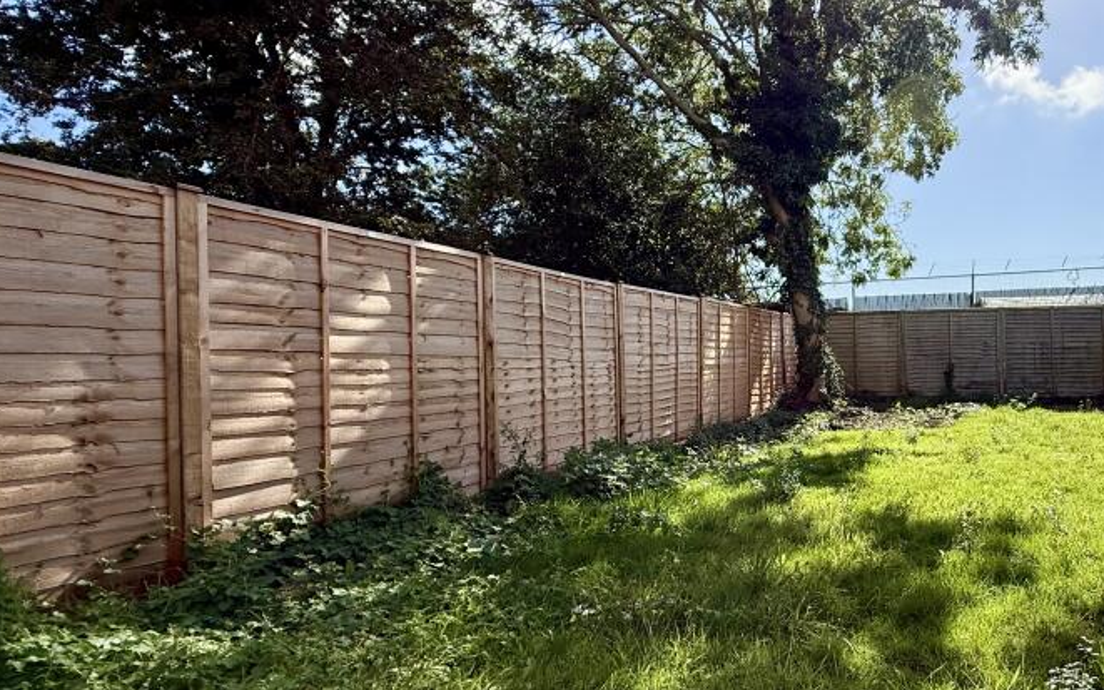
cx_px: 820
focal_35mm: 23
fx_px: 692
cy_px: 373
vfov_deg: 52.9
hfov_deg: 72.2
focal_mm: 2.22
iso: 64
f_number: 2.2
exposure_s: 1/1613
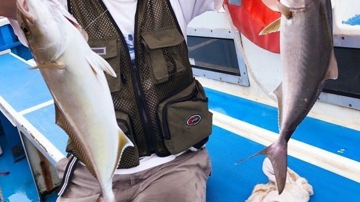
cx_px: 181
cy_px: 59
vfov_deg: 28.7
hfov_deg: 49.4
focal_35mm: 41
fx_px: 391
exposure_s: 1/1091
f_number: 1.8
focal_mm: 3.99
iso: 20
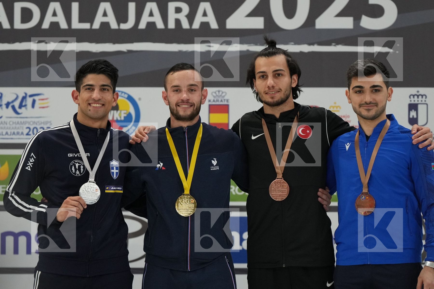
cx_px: 217
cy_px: 144
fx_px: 2580
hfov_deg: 9.6
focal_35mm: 214
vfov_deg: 6.4
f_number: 2.8
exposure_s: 1/500
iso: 2500
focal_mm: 143
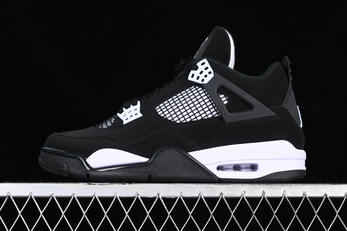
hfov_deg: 27.0
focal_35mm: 75
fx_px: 723
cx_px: 174
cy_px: 116
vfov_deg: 18.2
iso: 160
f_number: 6.3
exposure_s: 1/60
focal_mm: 50
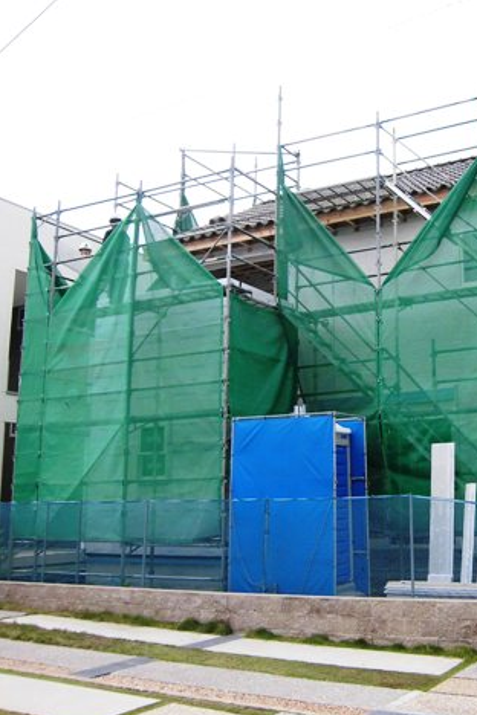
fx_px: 735
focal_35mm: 37
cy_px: 364
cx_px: 437
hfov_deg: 33.8
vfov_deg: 51.9
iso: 100
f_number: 2.8
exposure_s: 1/640
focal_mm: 4.7
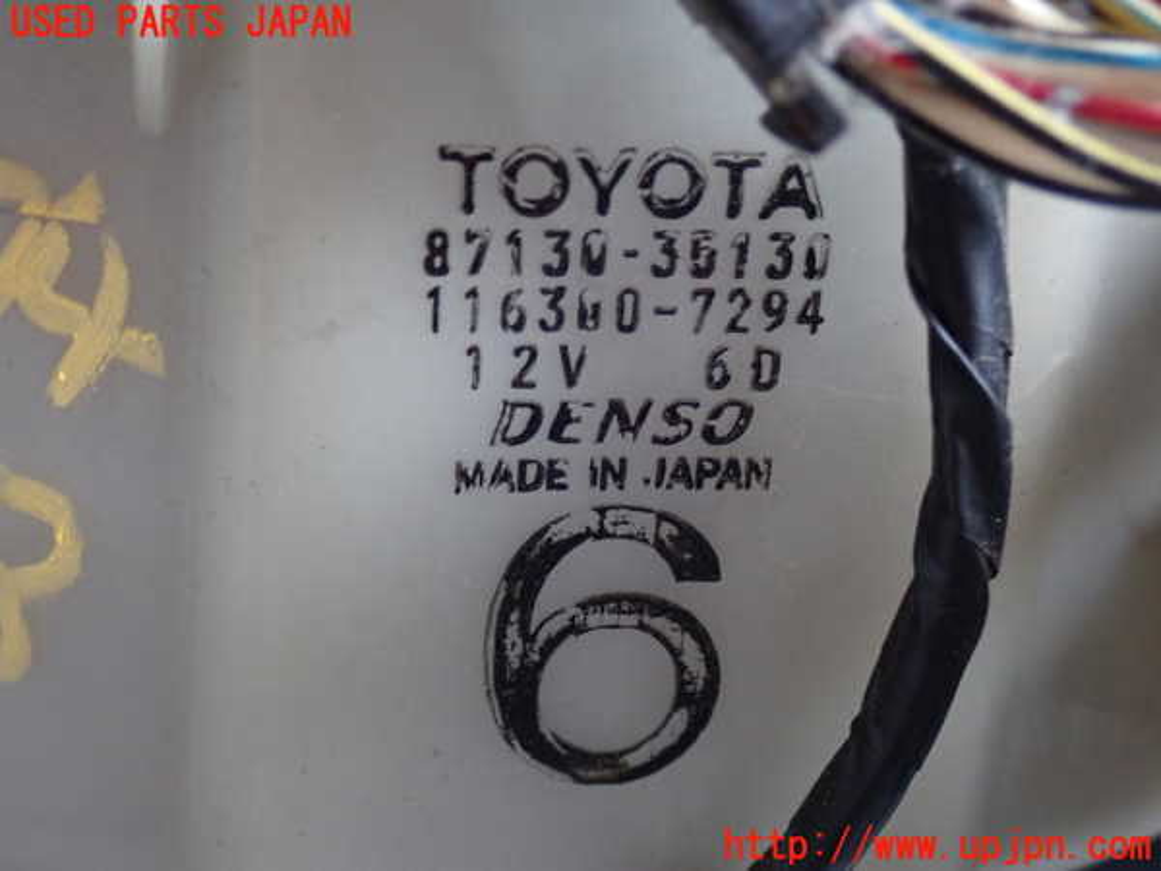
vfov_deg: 25.2
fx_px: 1945
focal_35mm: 58
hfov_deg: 33.2
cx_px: 580
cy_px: 436
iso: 800
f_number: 3.5
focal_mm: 10.35
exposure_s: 1/15
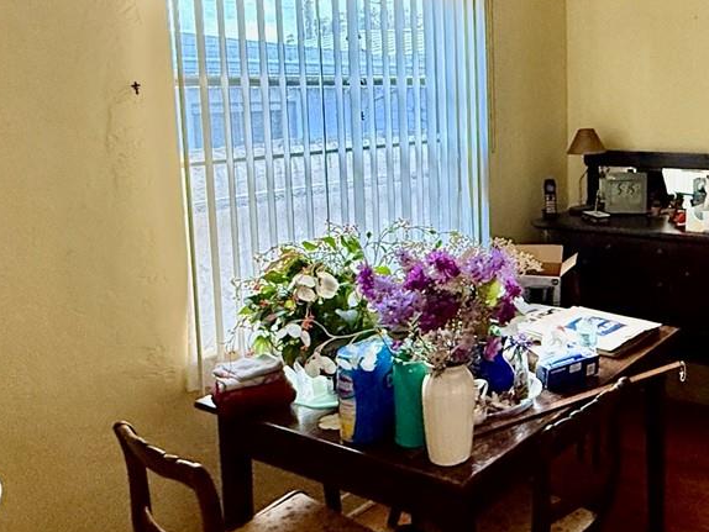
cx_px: 581
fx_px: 799
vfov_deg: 36.5
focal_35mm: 39
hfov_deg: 45.1
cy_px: 178
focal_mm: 2.22
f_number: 2.2
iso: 400
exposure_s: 1/60
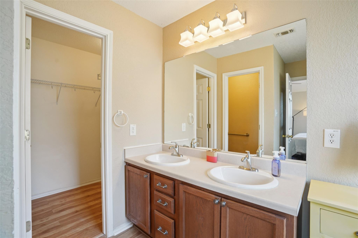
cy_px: 119
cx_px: 179
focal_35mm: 16
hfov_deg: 96.7
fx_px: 159
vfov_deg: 73.7
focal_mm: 16
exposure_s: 1/20
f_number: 8
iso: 400
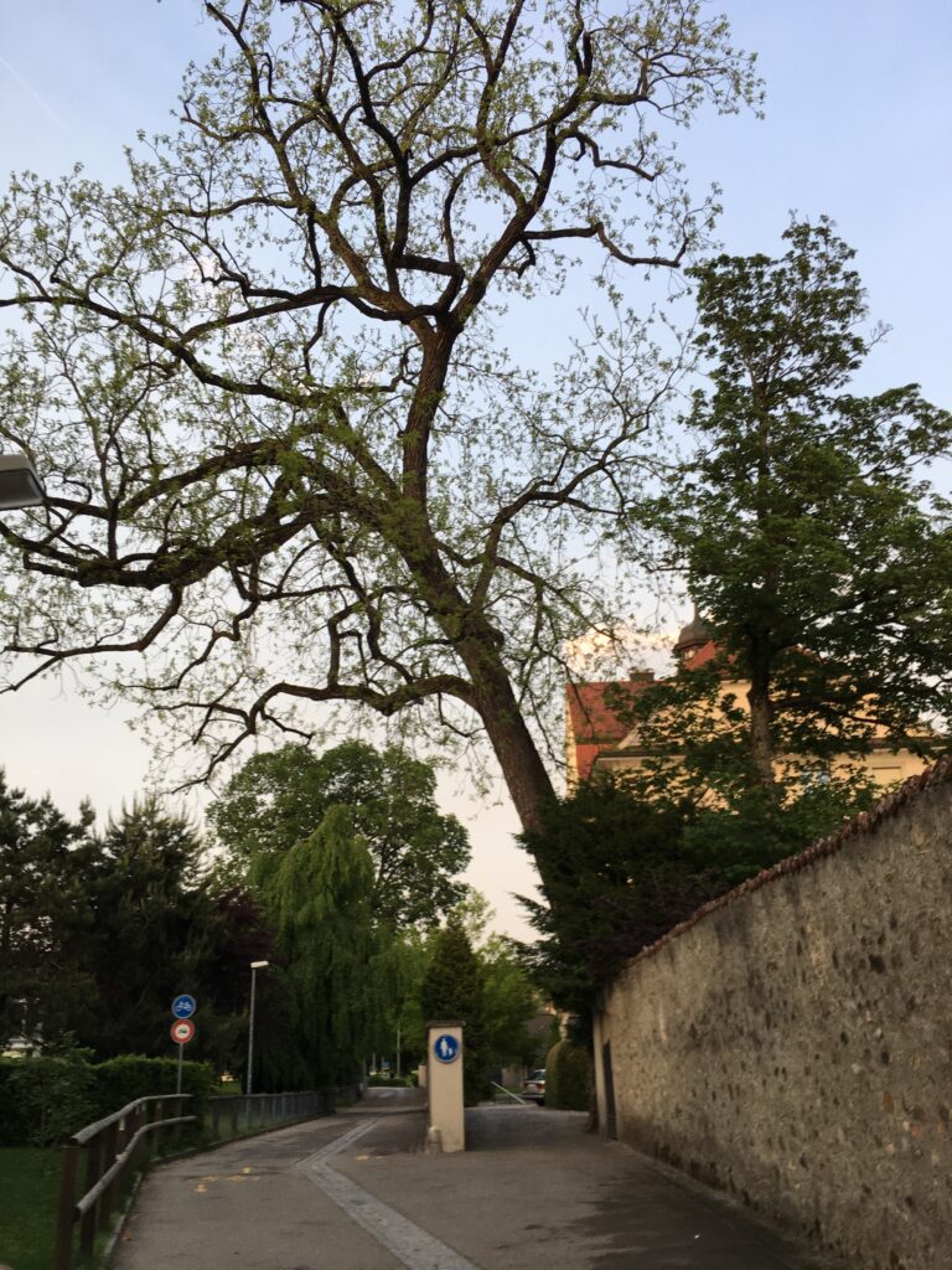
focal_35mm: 29
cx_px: 476
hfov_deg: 48.2
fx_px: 1063
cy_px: 635
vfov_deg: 61.7
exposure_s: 1/50
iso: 32
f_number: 2.2
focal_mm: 4.15
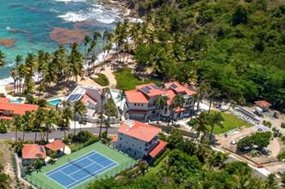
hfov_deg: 27.6
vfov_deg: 19.9
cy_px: 133
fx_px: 538
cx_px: -15
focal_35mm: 68
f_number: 2.8
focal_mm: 8.38
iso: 100
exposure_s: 1/250
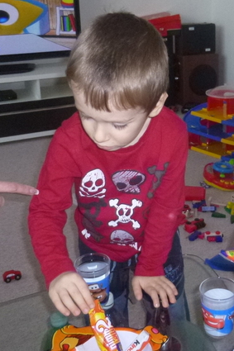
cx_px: 210
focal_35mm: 49
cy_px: 130
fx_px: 478
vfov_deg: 40.1
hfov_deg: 26.6
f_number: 3.1
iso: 400
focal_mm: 4.5
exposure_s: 1/60
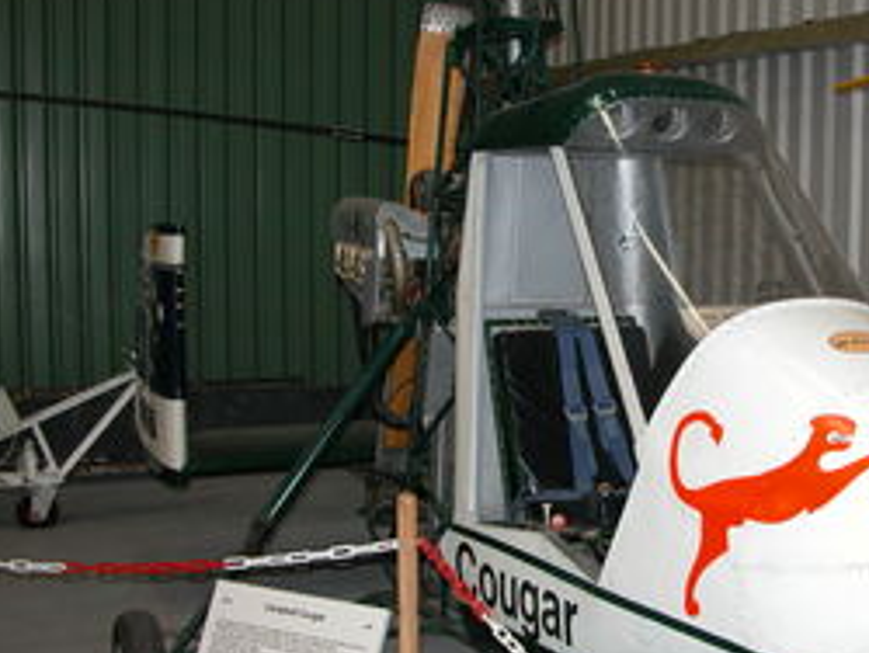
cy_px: 358
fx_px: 1407
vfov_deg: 26.1
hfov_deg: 33.8
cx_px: 622
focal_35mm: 56
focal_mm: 8.9
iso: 200
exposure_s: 1/60
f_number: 2.8
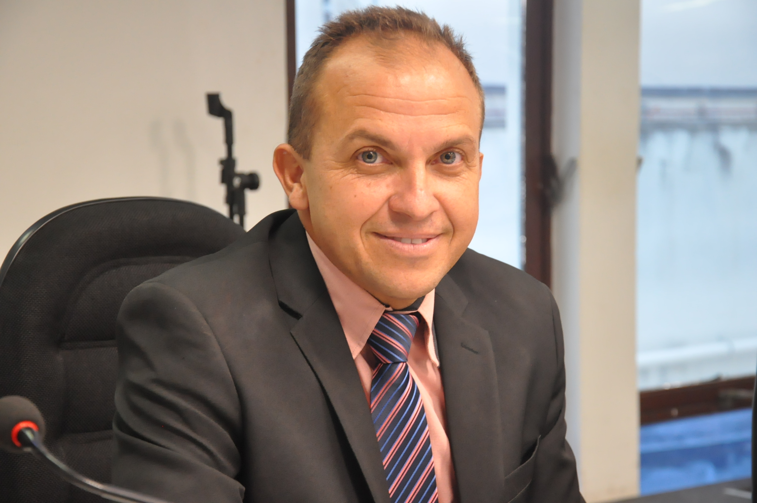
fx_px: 1827
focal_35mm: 87
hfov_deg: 23.4
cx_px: 378
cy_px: 252
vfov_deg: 15.7
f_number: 5
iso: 2000
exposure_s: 1/50
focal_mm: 58
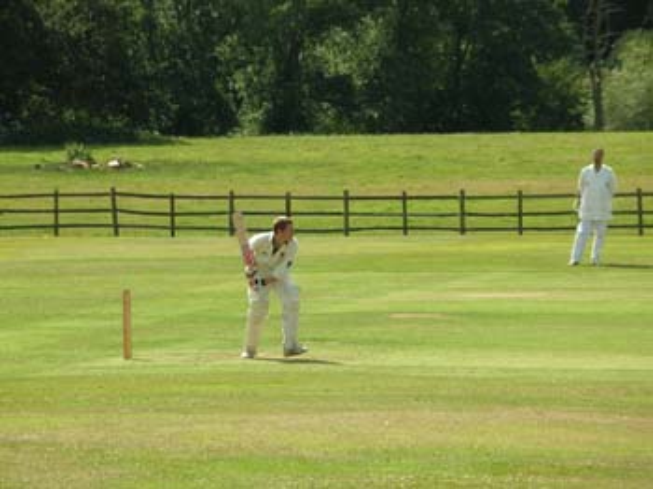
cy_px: 244
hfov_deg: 6.5
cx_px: 326
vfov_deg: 4.9
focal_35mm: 303
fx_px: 5712
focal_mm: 50
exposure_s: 1/310
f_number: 4.4
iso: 50
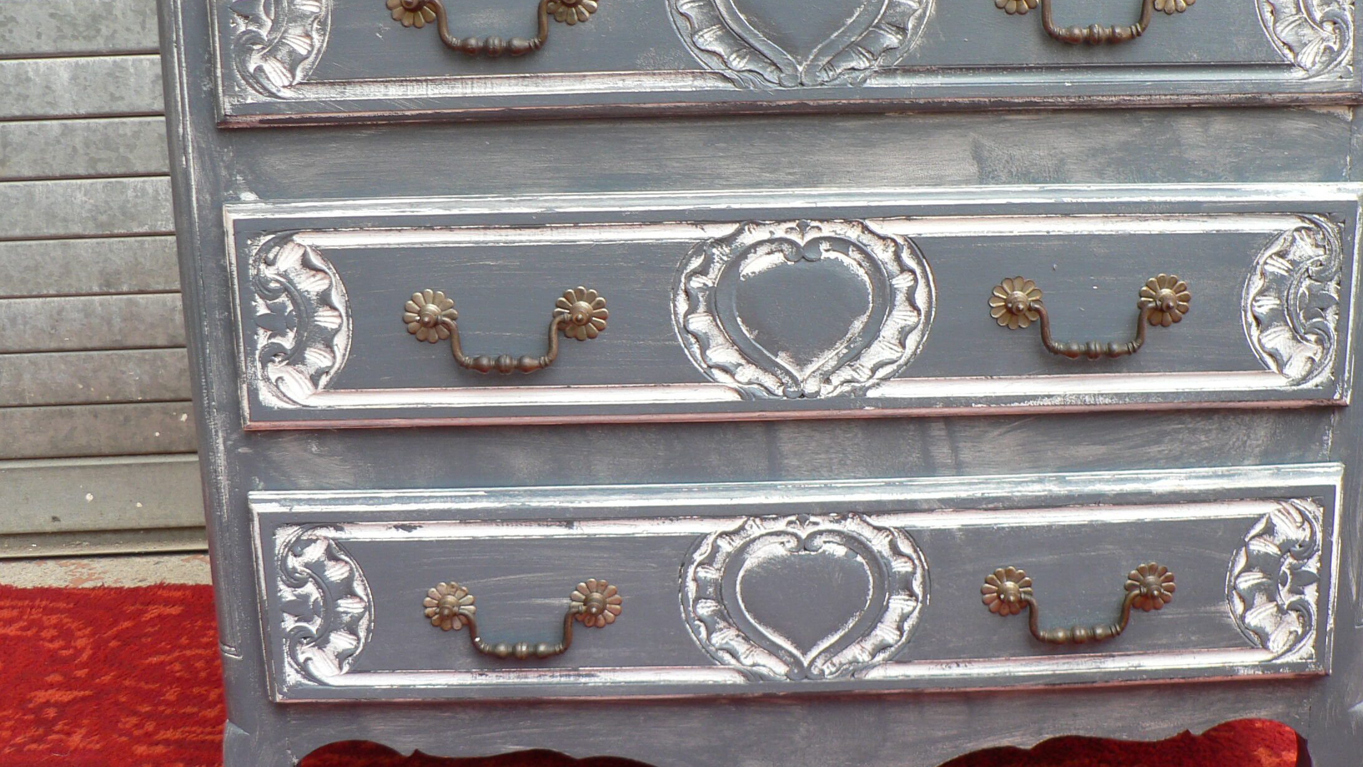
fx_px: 1663
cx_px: 789
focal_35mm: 46
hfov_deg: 44.4
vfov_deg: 26.0
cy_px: 337
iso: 80
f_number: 2.8
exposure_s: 1/125
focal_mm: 6
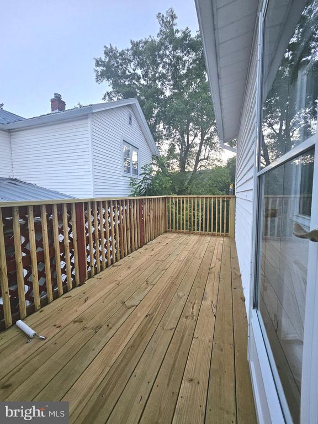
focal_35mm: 13
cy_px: 212
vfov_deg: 106.2
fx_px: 159
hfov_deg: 89.9
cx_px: 159
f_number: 2.2
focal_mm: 1.74
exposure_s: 1/77.4
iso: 200
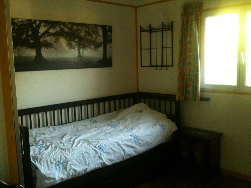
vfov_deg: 40.7
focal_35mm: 35
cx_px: 126
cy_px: 94
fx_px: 254
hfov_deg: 52.6
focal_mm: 3.85
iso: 250
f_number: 2.8
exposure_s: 1/15
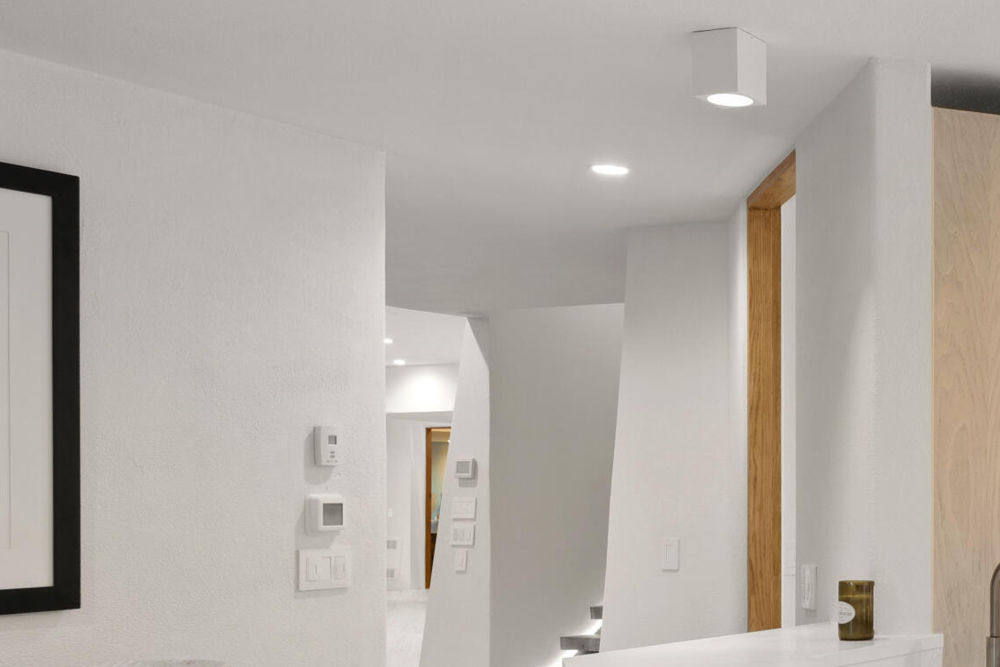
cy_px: 462
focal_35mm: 53
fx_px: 1472
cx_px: 1168
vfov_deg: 25.3
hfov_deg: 31.9
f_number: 7.1
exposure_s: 1.3
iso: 200
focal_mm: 20
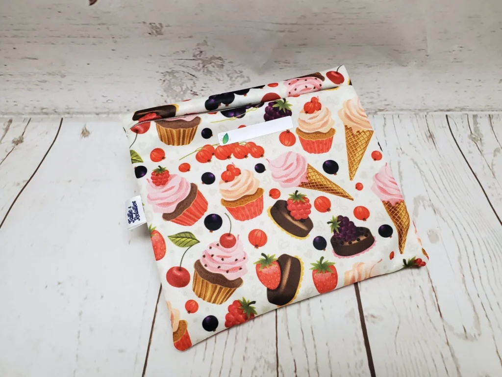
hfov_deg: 67.3
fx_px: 377
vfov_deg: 53.1
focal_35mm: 26
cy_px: 188
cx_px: 251
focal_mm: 4.3
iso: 320
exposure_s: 1/120
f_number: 2.4
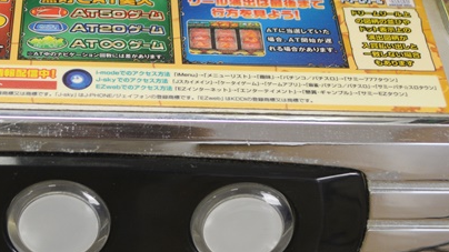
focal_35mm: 84
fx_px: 1000
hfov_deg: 25.0
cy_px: 54
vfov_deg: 14.3
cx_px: 111
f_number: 4
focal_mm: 24
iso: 400
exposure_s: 1/80
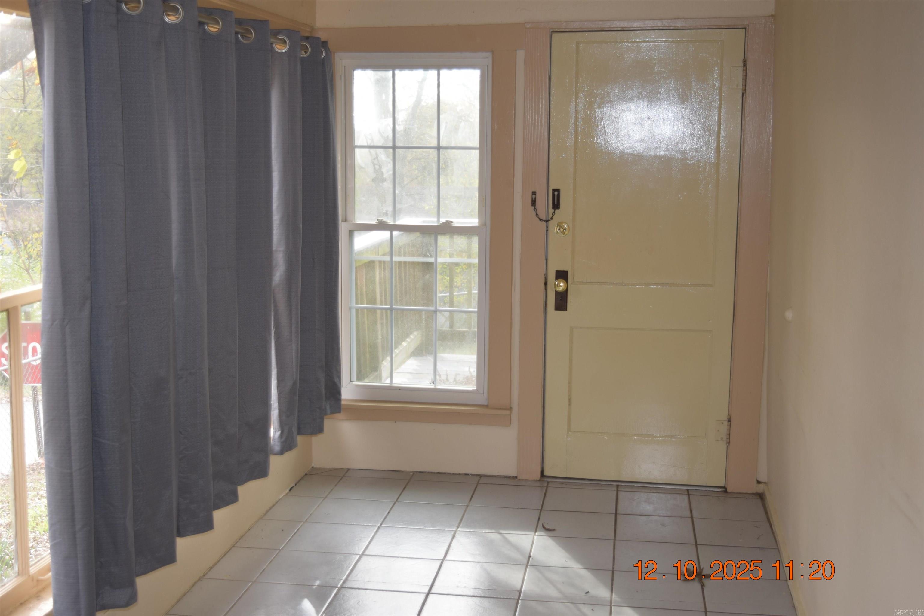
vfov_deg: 30.9
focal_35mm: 44
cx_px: 462
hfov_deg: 45.0
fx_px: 1117
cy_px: 308
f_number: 4.2
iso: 400
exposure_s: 1/100
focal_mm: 29
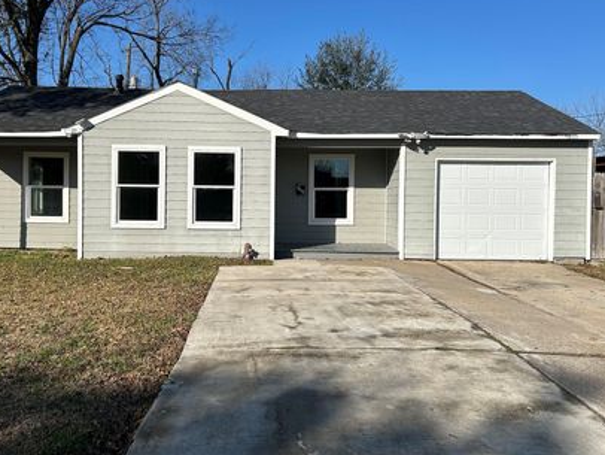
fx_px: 560
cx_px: 270
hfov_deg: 56.7
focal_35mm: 32
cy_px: 211
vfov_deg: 44.2
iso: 50
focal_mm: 5.7
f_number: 1.5
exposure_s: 1/6211
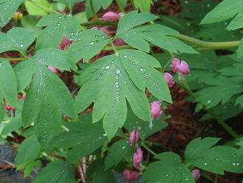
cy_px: 61
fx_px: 738
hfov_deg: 18.7
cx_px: 100
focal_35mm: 105
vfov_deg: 14.1
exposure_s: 1/80
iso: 200
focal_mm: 16.1
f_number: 2.8
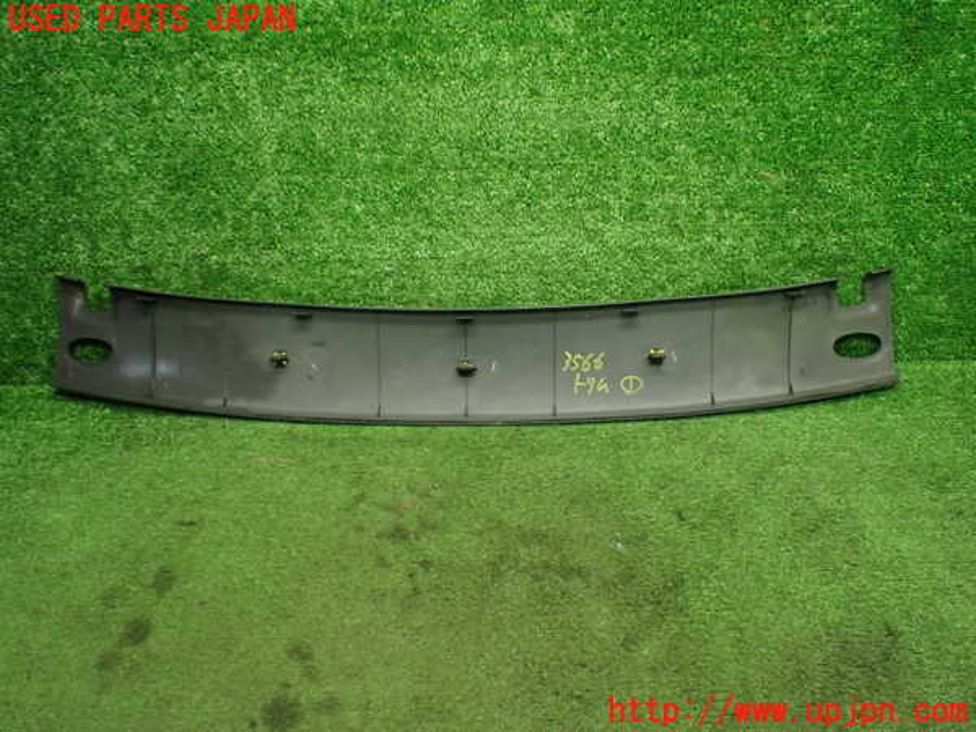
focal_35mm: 30
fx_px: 846
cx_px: 488
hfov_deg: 60.0
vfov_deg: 46.8
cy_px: 366
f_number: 2.3
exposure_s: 1/125
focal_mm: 5.4
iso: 640
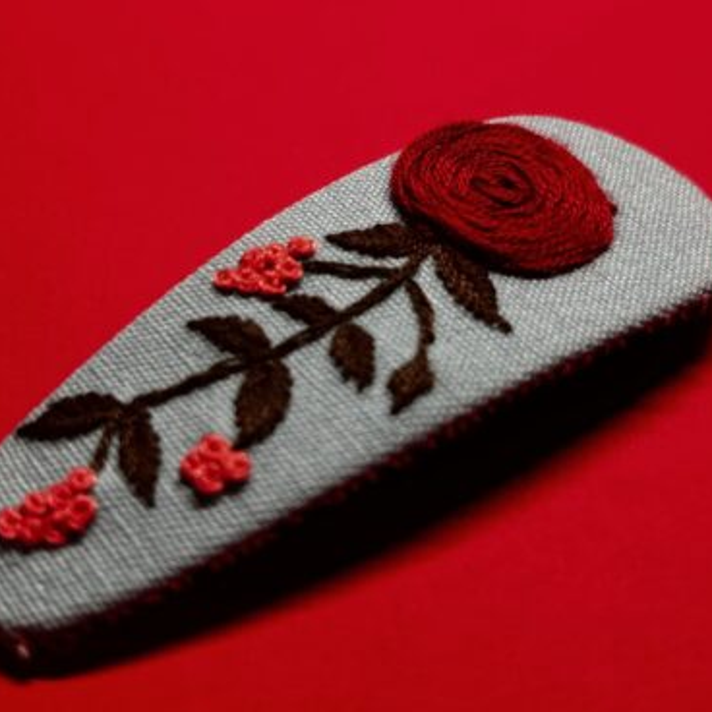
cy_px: 232
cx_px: 358
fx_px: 1164
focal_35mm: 50
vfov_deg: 33.7
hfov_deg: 34.0
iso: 125
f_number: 1.5
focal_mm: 5.7
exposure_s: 1/74
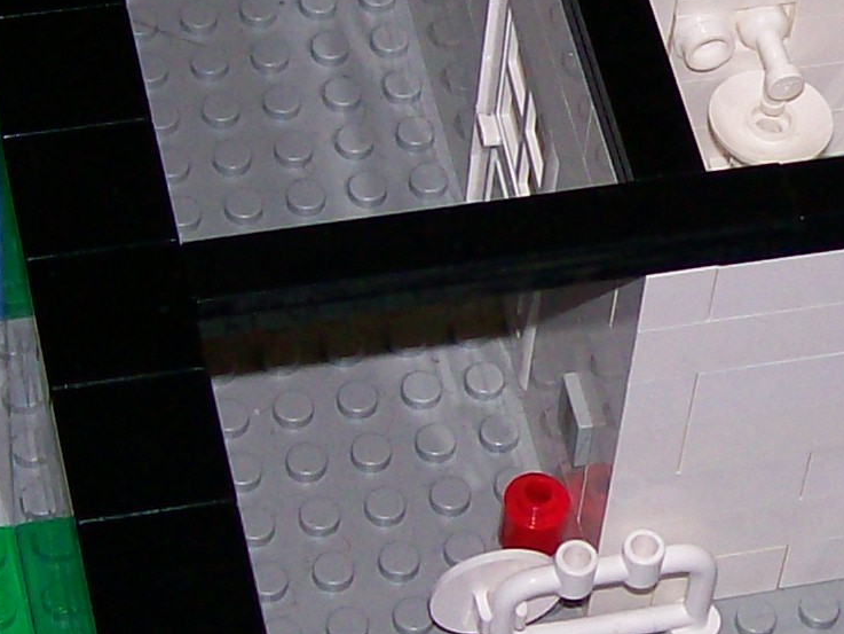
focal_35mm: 150
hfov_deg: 13.0
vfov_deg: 9.9
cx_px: 847
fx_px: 3658
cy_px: 352
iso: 80
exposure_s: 1/64
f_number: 2.7
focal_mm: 6
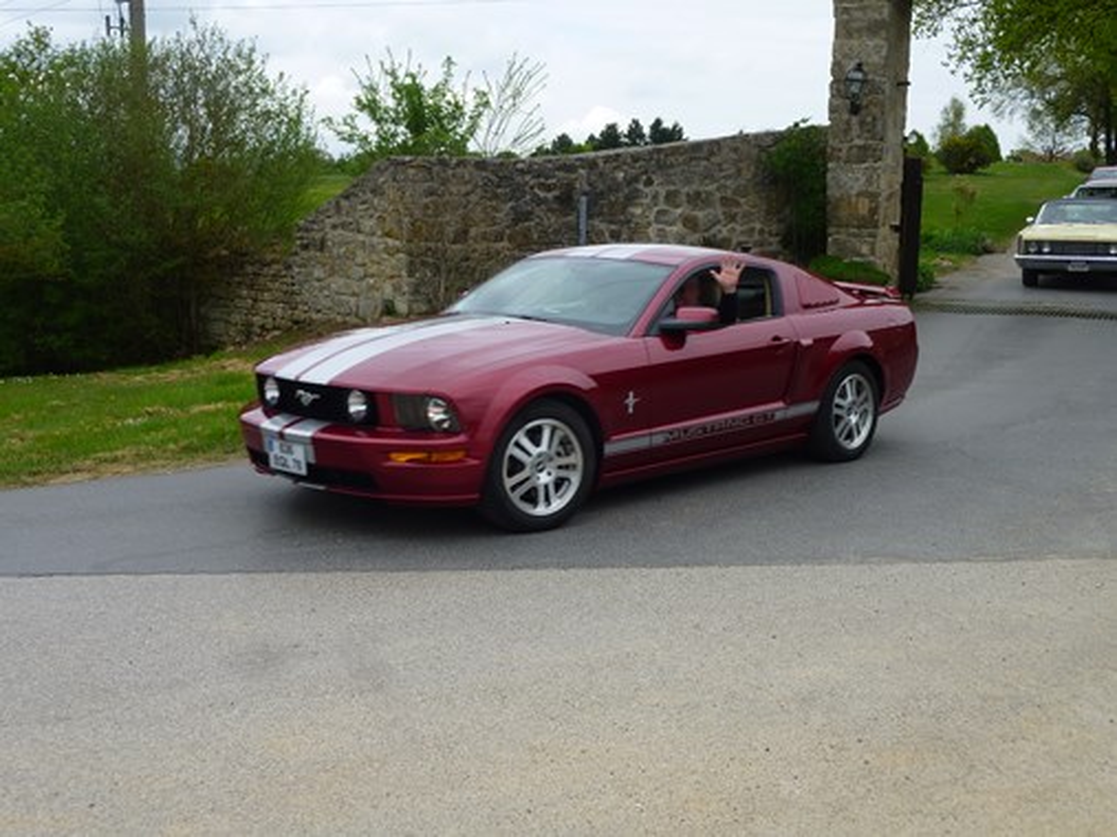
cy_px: 418
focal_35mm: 40
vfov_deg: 35.9
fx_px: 1290
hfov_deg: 46.8
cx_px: 558
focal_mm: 7.2
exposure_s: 1/250
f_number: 4
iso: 80
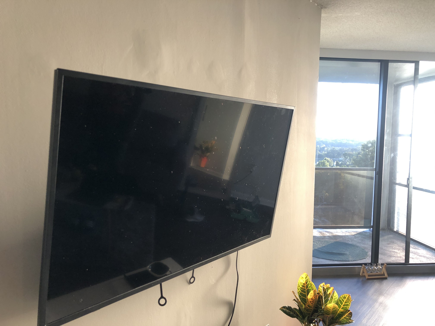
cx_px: 218
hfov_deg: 63.4
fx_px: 352
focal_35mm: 28
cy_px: 163
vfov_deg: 49.7
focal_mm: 4
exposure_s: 1/40
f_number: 1.8
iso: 25
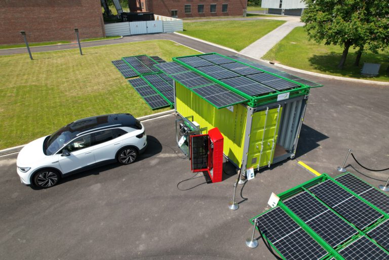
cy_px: 130
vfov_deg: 57.2
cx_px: 194
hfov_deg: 78.6
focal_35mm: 22
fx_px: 238
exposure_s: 1/40
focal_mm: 8.38
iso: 100
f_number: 2.8
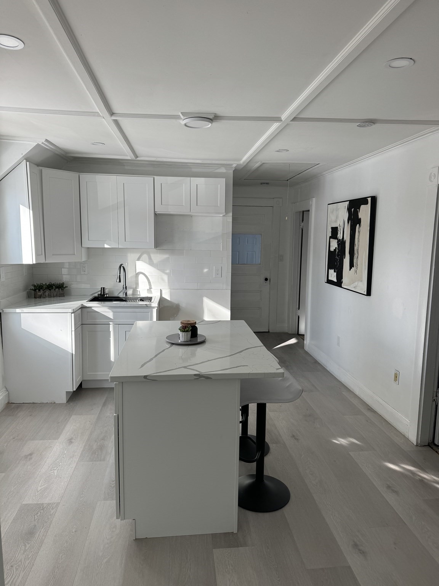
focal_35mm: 24
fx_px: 406
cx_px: 220
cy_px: 293
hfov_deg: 56.8
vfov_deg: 71.6
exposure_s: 1/209
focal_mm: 6.76
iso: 80
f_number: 1.78
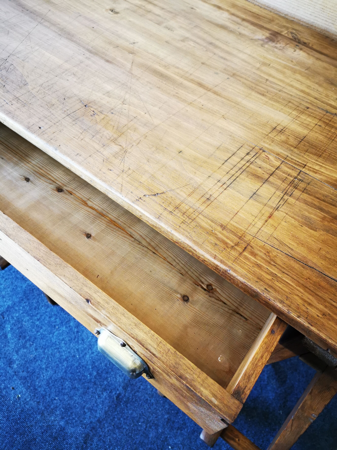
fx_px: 350
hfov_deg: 51.4
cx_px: 168
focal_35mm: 27
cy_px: 225
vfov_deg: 65.3
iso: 250
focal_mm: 5.58
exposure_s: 1/50
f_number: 1.8
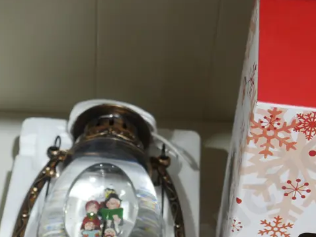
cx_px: 237
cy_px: 215
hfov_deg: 21.6
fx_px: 822
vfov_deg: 16.2
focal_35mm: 90
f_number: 4.6
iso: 500
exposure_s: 1/60
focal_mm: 21
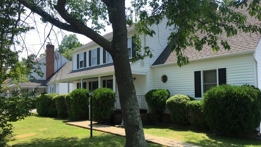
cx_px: 130
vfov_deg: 36.6
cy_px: 86
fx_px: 221
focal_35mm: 32
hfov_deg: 61.0
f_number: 2.2
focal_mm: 4.15
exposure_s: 1/810
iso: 25
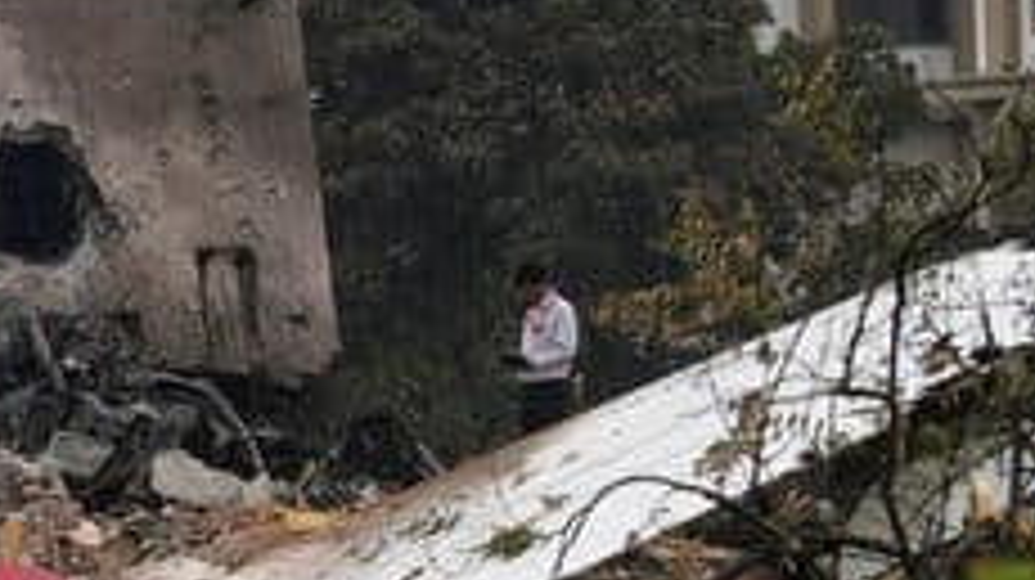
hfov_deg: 2.6
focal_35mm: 819
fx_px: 22461
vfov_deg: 1.5
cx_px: -140
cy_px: 558
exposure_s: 1/1250
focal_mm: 200
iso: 400
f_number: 8
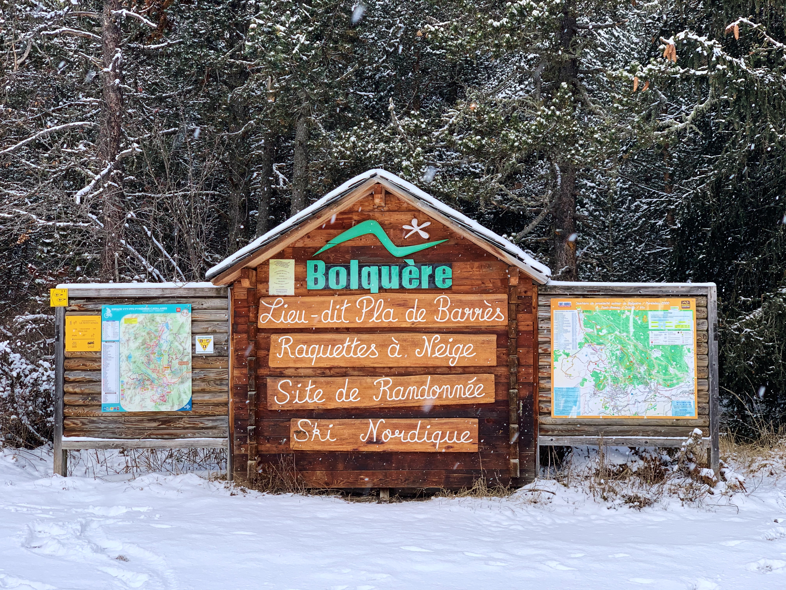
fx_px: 1181
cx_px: 393
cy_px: 295
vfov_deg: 28.0
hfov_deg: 36.8
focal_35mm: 52
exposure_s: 1/289
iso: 16
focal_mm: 6
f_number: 2.4
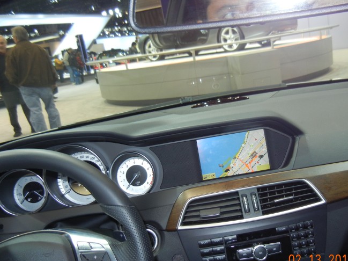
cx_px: 206
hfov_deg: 49.9
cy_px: 132
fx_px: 372
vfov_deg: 38.6
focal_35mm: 37
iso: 200
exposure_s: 1/30
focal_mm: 5.4
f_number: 3.5
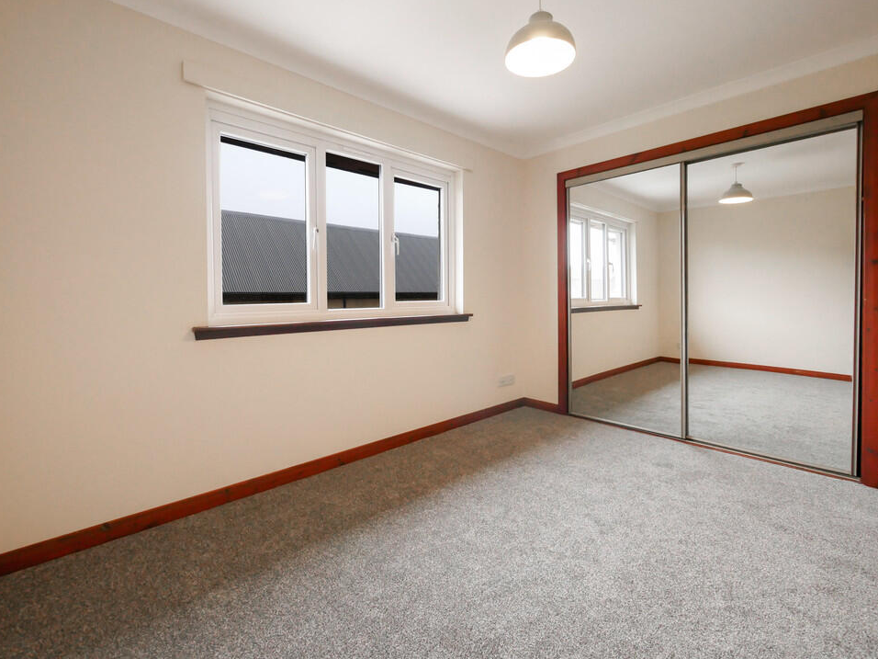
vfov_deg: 81.7
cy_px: 313
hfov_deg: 98.2
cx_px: 444
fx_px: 380
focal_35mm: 15
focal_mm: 7
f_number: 4
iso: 1600
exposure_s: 1/60
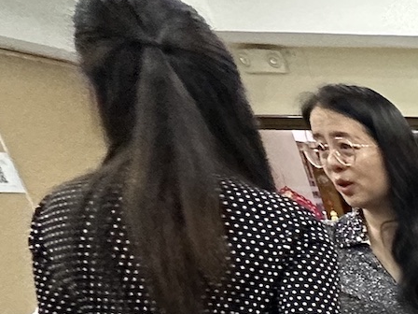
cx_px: 873
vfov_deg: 18.0
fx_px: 725
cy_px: 603
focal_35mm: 60
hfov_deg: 18.2
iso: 400
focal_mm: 2.22
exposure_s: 1/60
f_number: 2.2
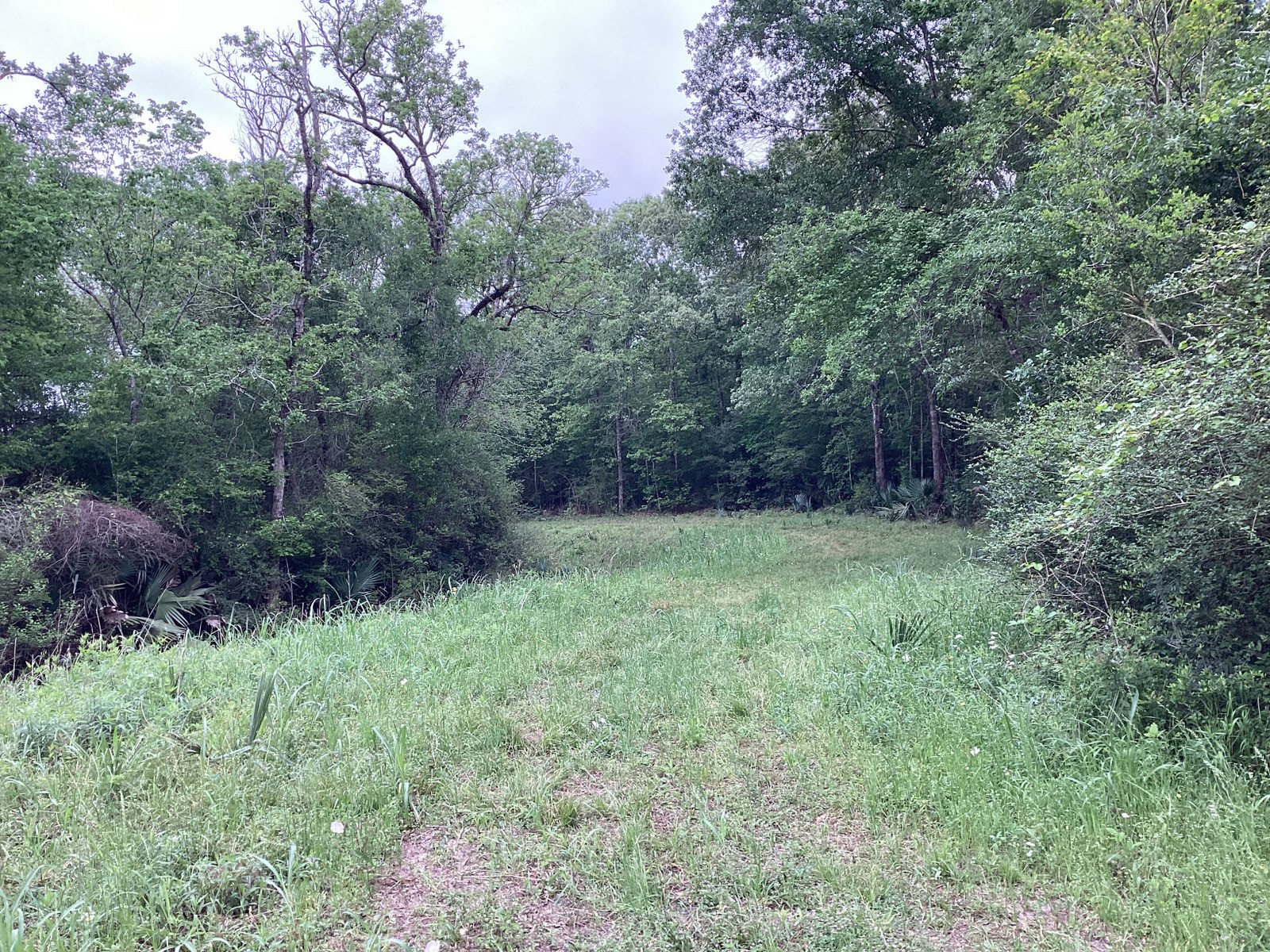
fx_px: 1137
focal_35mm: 31
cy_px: 476
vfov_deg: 45.4
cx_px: 635
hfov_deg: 58.4
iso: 50
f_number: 2.4
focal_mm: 3.3
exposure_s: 1/120
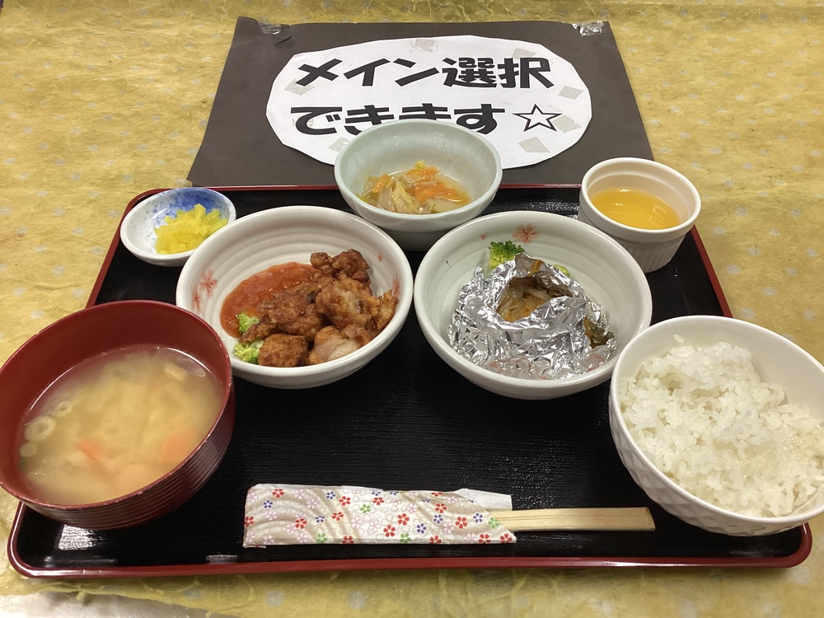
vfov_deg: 45.4
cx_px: 412
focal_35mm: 31
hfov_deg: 58.4
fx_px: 738
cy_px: 309
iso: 160
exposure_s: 1/60
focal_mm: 3.3
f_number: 2.4
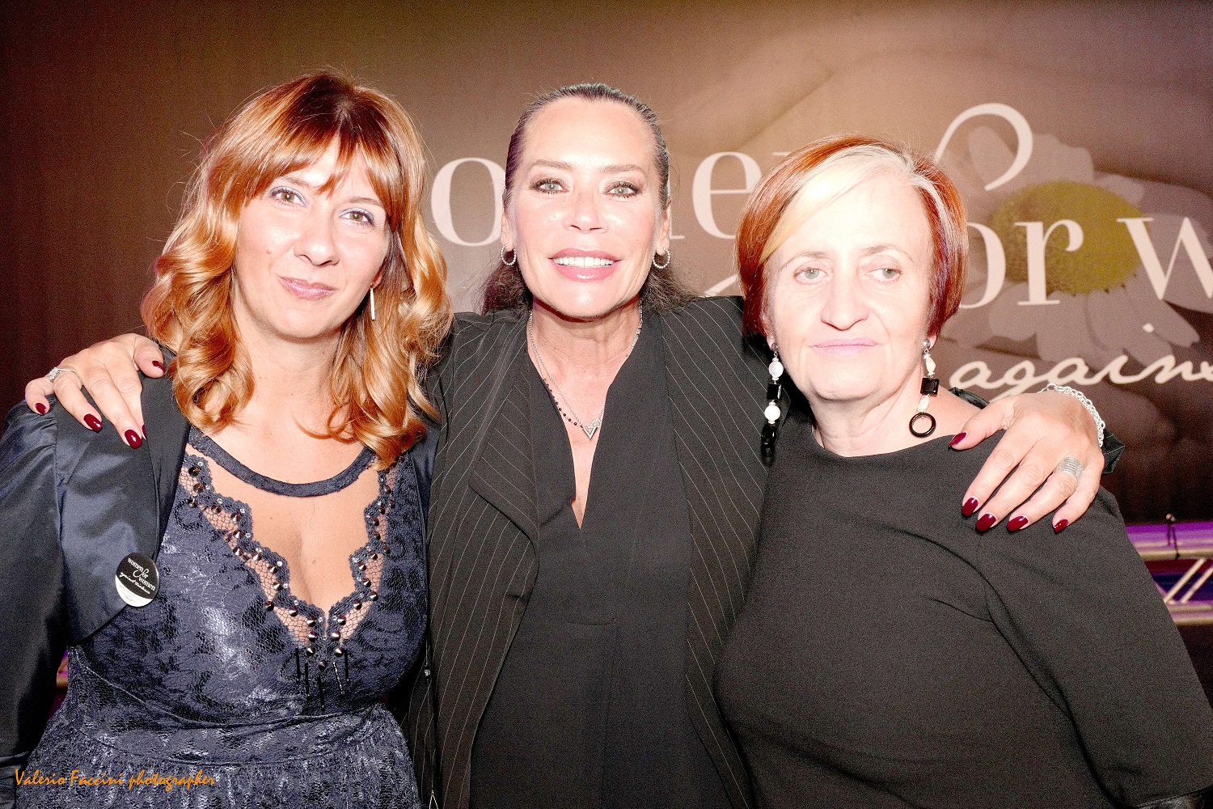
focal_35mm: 41
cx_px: 606
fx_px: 1381
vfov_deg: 32.6
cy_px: 404
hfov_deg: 47.4
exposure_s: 1/125
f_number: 10
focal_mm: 41
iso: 6400
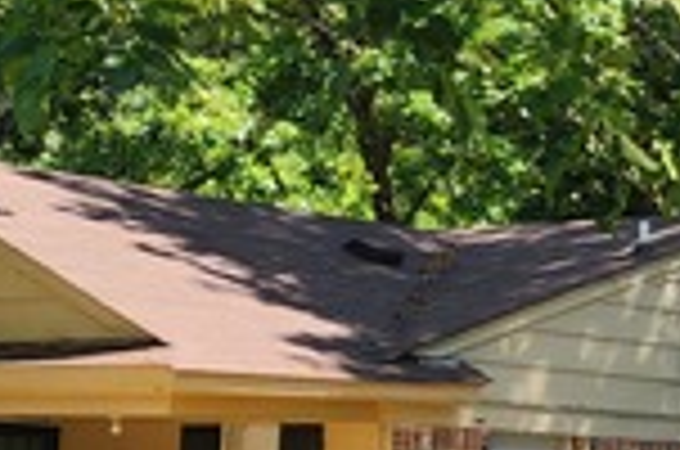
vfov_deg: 10.7
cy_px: 418
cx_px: 1626
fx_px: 2394
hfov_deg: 12.6
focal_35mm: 127
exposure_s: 1/420
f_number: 1.8
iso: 20
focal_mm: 5.4
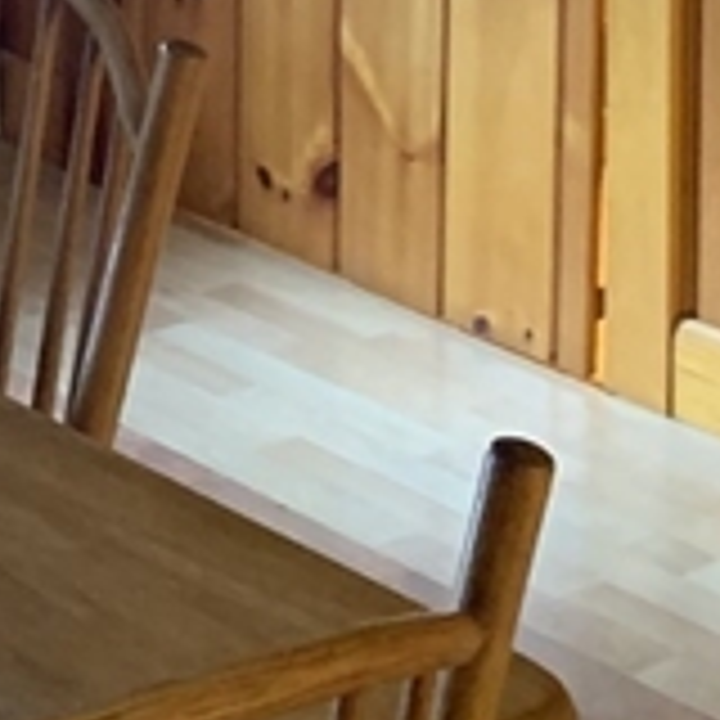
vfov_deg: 10.9
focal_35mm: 147
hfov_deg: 11.7
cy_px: -662
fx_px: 3459
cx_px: -72
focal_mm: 4.25
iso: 400
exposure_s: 1/40
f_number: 1.8
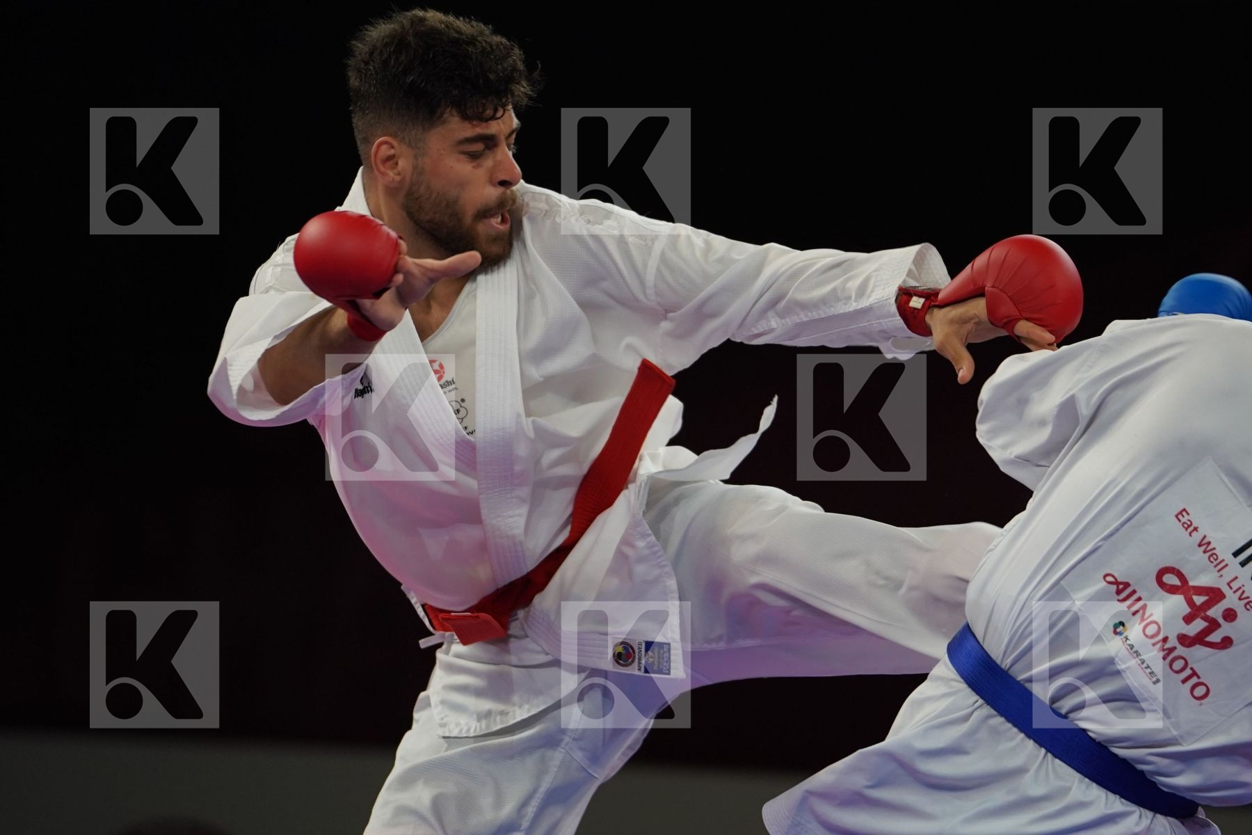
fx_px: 10433
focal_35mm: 300
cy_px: 418
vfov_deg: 4.6
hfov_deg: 6.9
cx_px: 626
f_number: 2.8
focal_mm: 200
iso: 1250
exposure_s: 1/1000
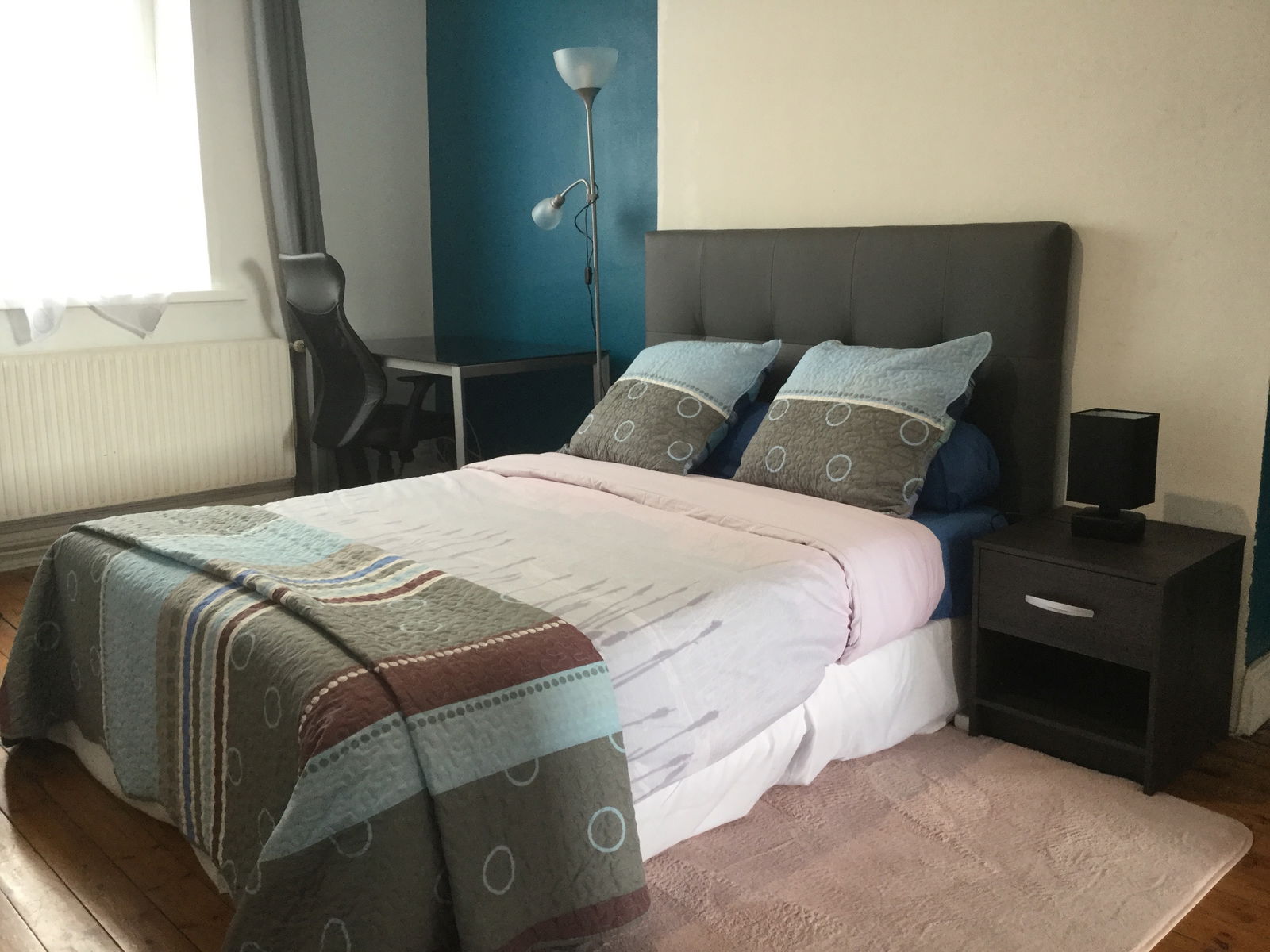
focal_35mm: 31
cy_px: 476
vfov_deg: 45.4
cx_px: 635
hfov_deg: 58.4
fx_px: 1137
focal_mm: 3.3
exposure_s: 1/33
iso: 100
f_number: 2.4
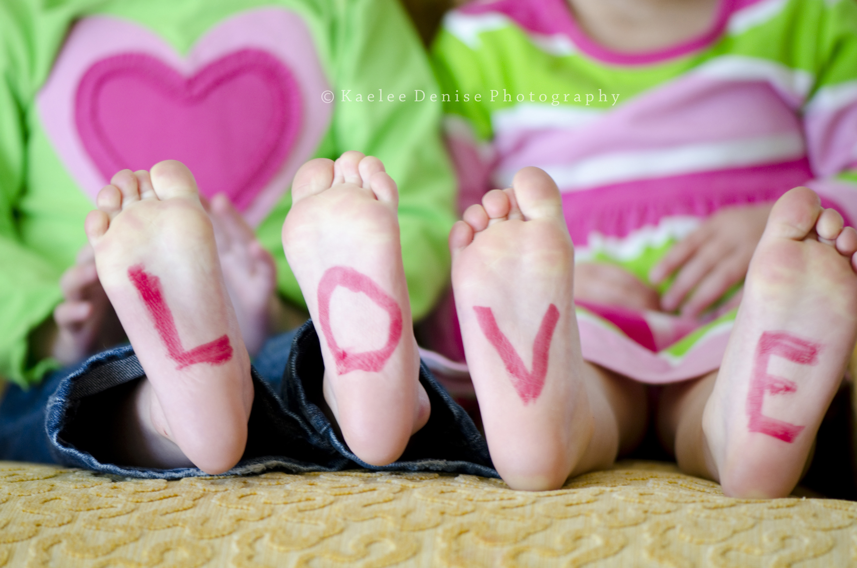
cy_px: 284
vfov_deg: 8.7
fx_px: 3742
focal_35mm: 158
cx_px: 428
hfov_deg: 13.1
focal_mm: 105
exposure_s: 1/40
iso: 320
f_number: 3
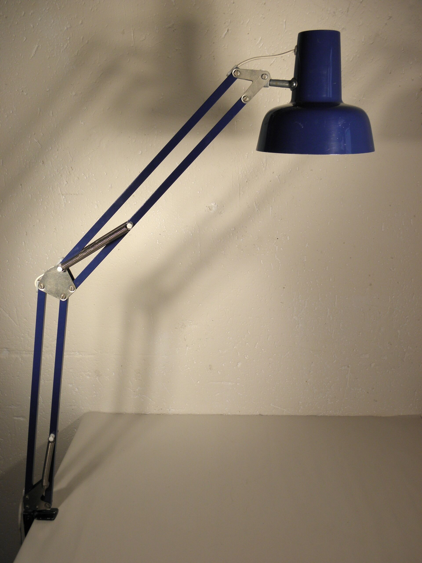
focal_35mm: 36
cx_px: 211
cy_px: 282
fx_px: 585
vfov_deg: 51.4
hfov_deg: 39.7
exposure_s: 1/60
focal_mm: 6.4
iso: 100
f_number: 3.7
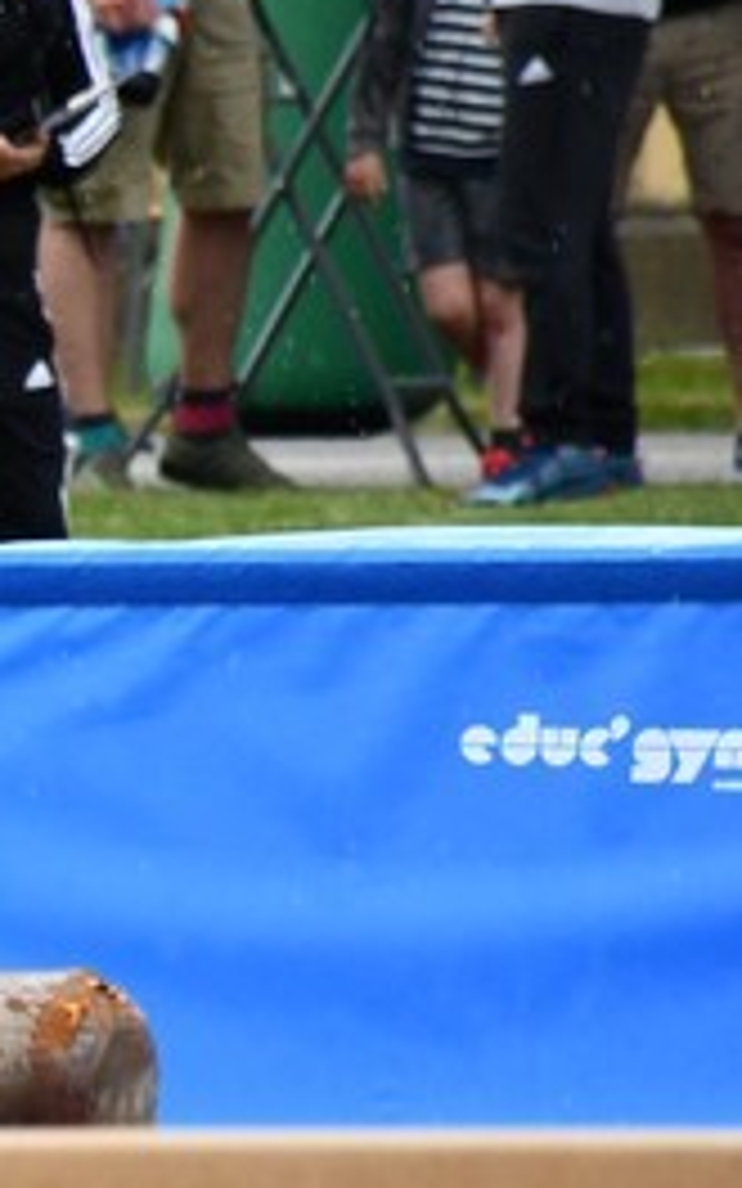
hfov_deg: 1.6
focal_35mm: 831
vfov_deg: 2.5
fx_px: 26887
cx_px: -1300
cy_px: 677
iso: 800
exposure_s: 1/500
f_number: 5.6
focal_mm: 140
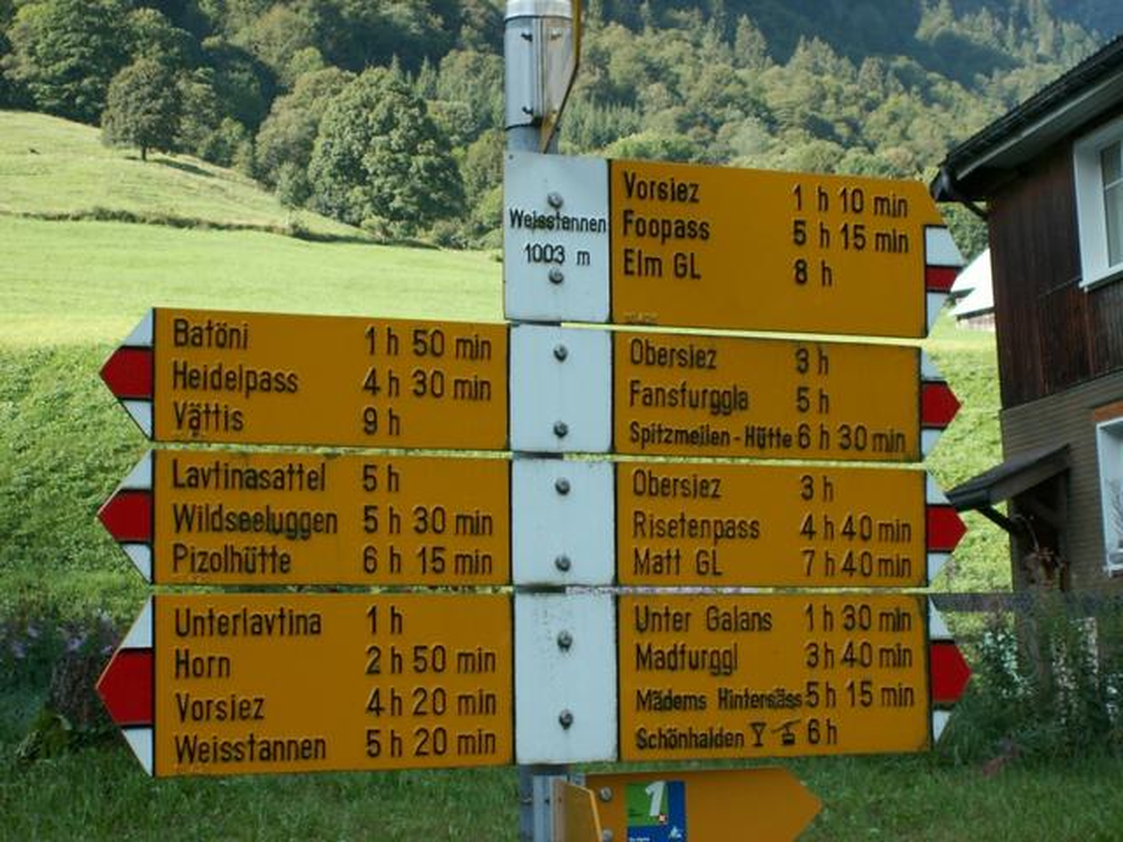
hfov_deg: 27.4
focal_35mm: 71
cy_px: 421
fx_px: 2303
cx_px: 562
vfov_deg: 20.7
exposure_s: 1/160
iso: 50
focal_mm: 11.89
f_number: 3.2
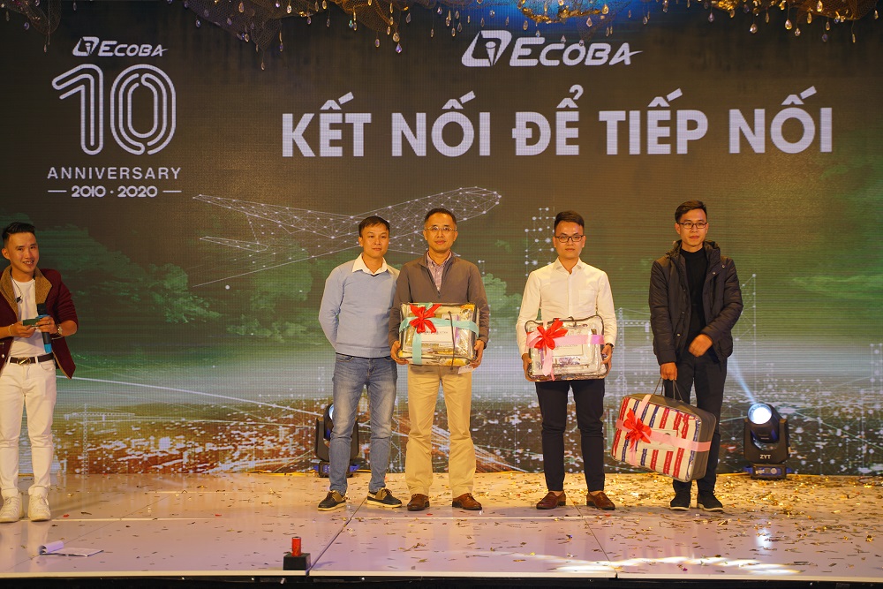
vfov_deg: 27.0
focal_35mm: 50
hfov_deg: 39.6
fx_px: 1226
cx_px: 442
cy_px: 294
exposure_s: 1/100
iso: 125
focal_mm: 50
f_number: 2.8
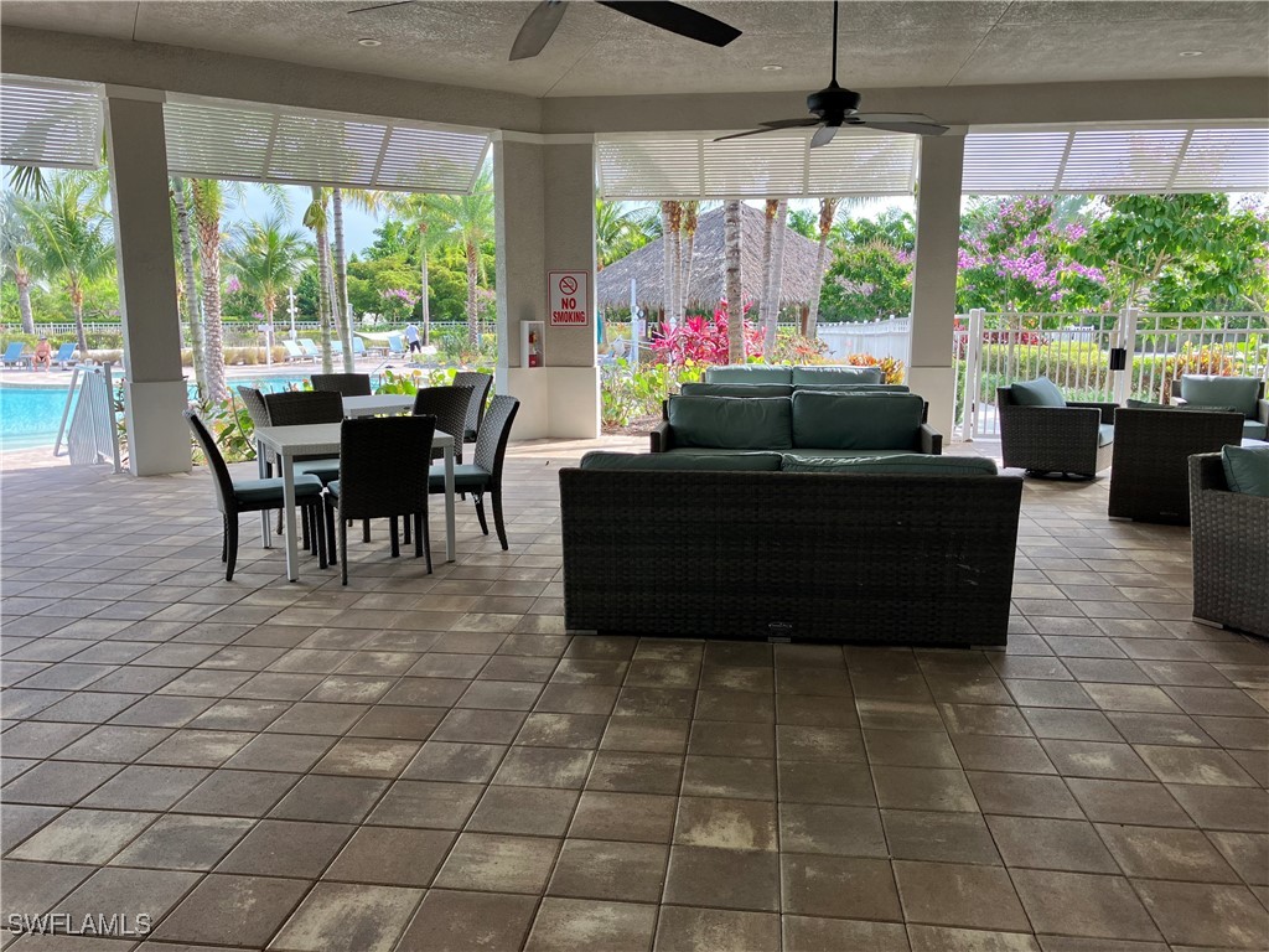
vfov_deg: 49.7
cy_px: 476
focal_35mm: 28
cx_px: 634
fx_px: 1026
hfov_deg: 63.4
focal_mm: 3.99
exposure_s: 1/246
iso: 25
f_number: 1.8
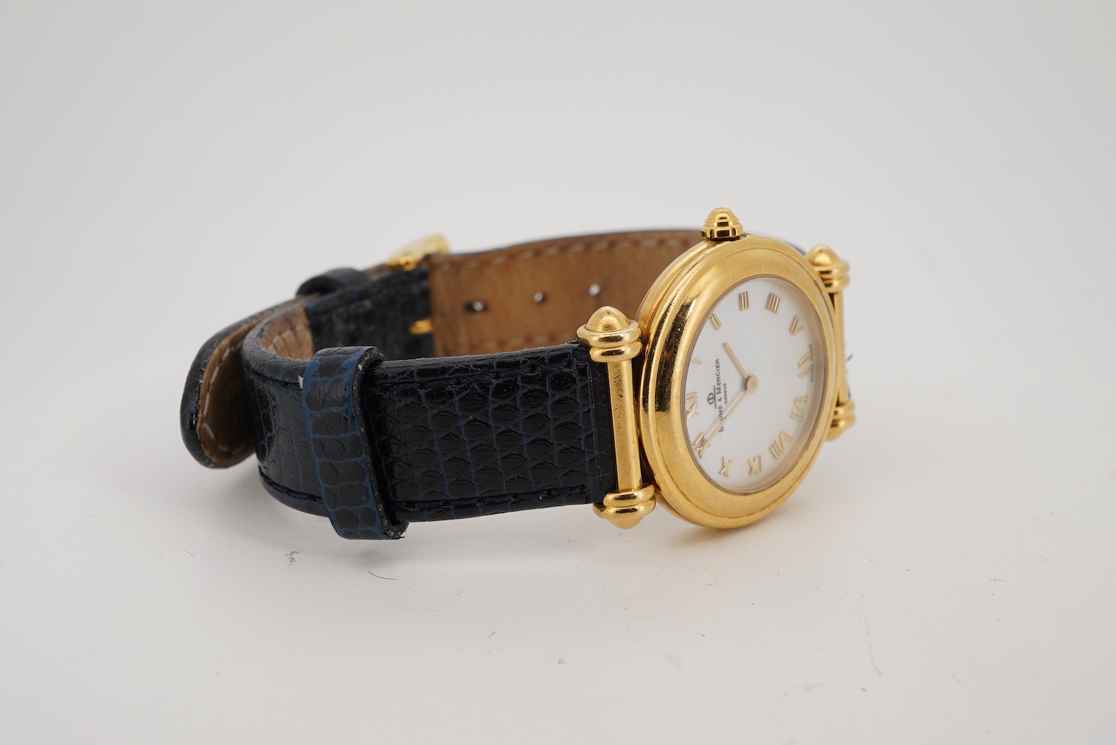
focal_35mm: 45
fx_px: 1395
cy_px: 372
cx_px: 558
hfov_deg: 43.6
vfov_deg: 29.9
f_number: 22
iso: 160
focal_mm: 30
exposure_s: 1/160
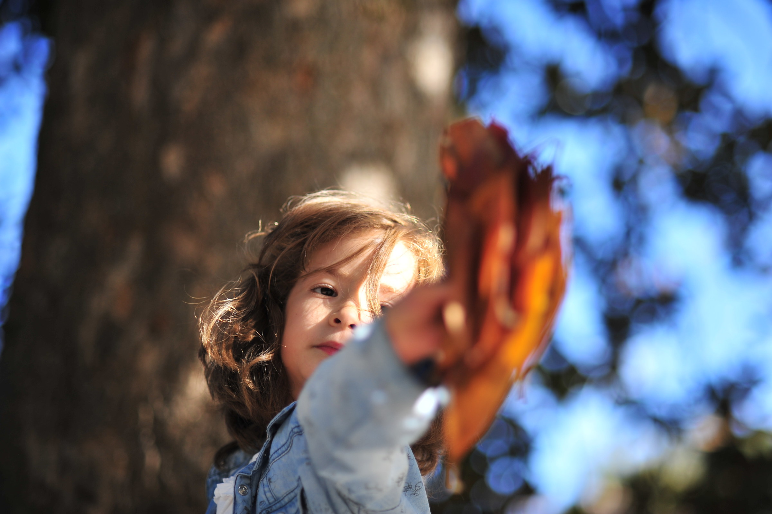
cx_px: 386
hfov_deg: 23.9
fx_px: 1822
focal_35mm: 85
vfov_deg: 16.1
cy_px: 257
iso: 200
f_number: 1.8
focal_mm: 85
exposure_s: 1/2500
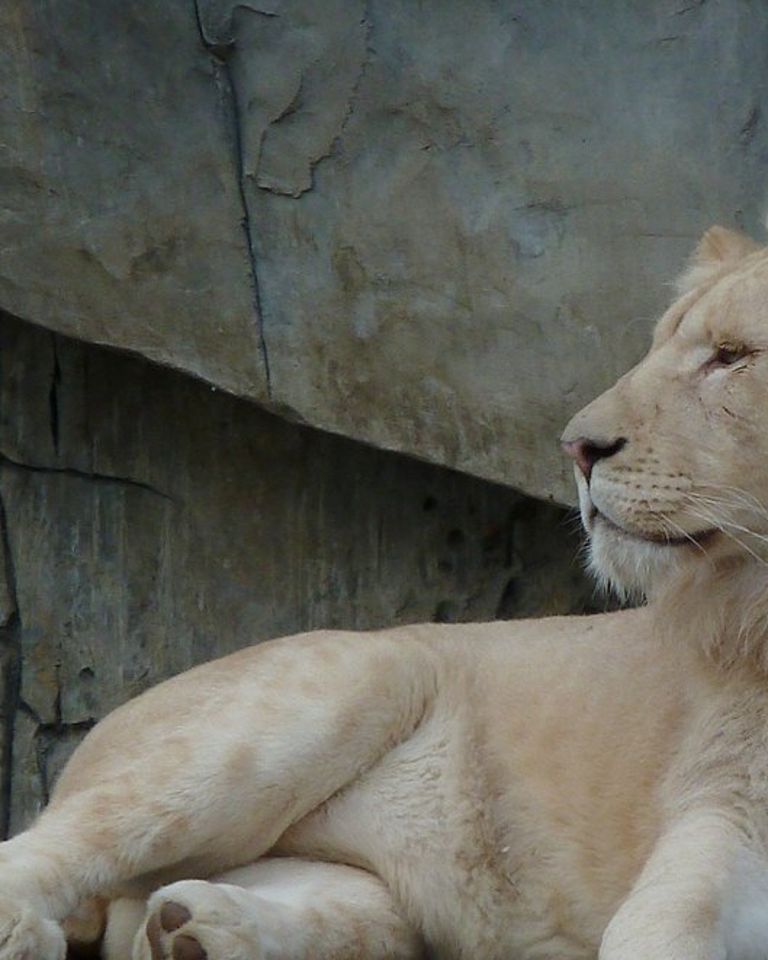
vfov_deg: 2.3
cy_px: 626
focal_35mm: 854
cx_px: 708
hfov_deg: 1.8
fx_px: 24259
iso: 80
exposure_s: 1/125
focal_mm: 49.2
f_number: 4.9
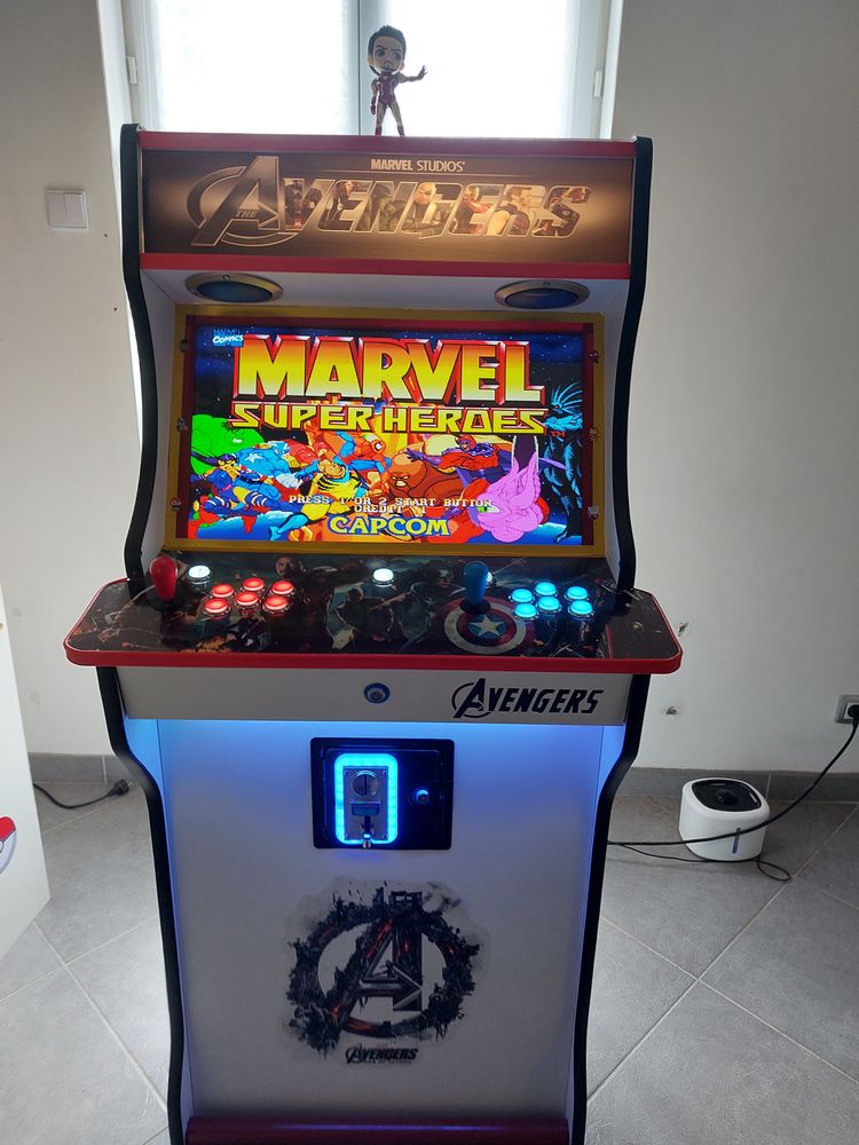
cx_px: 430
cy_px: 572
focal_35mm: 24
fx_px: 794
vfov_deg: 71.6
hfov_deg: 56.8
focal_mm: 5.23
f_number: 1.8
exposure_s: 1/50
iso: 100
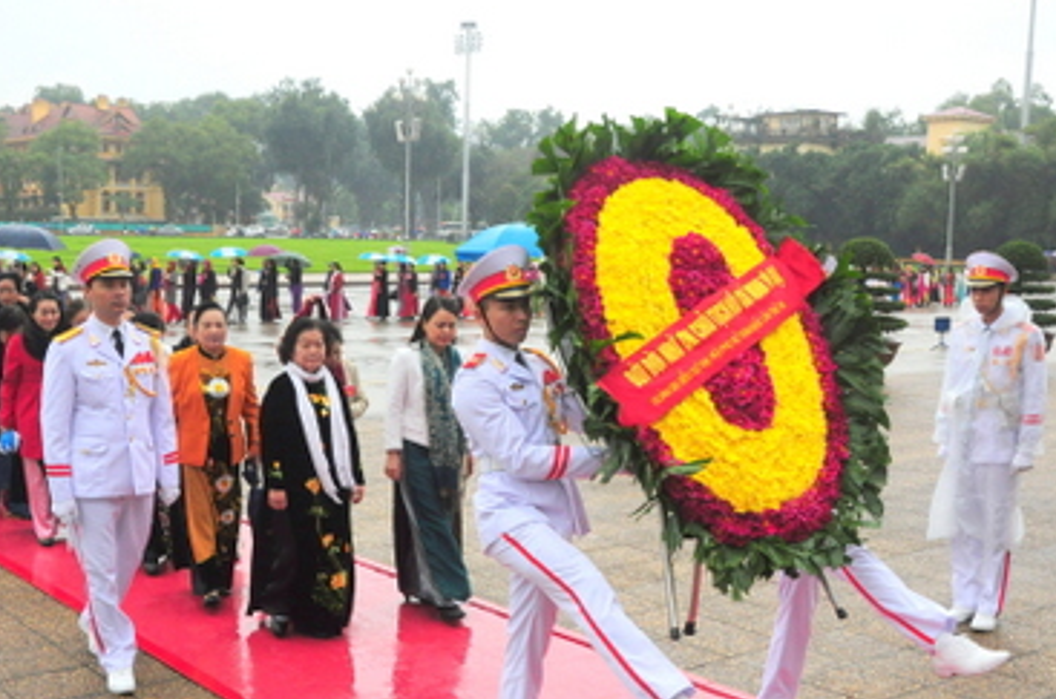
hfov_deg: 43.7
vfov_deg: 29.7
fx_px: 1317
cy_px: 391
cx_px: 527
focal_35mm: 45
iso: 800
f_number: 10
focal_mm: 22
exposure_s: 1/125
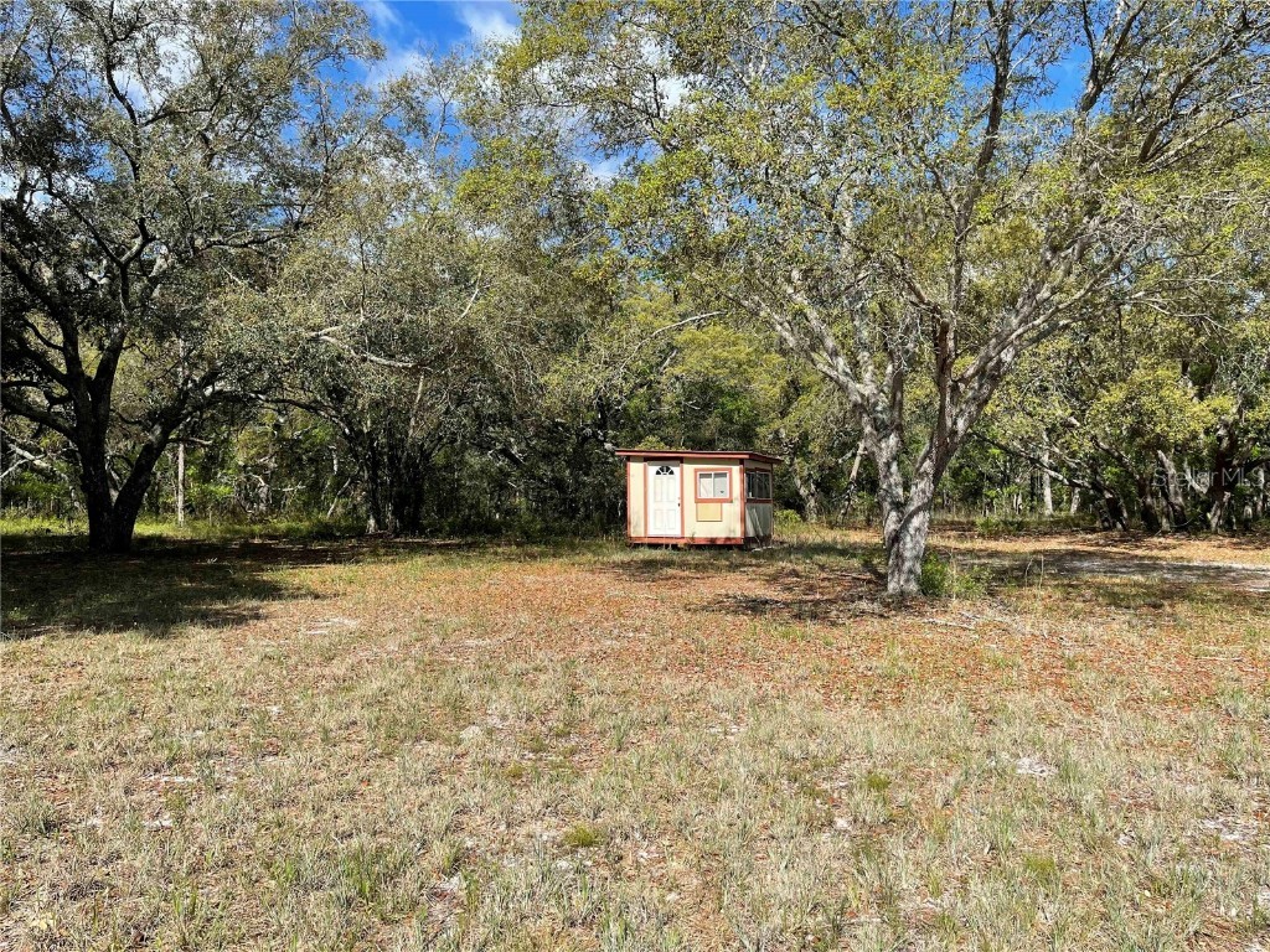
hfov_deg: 69.4
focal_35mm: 25
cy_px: 476
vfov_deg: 54.9
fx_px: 917
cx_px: 635
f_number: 1.6
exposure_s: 1/2387
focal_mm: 5.1
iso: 32
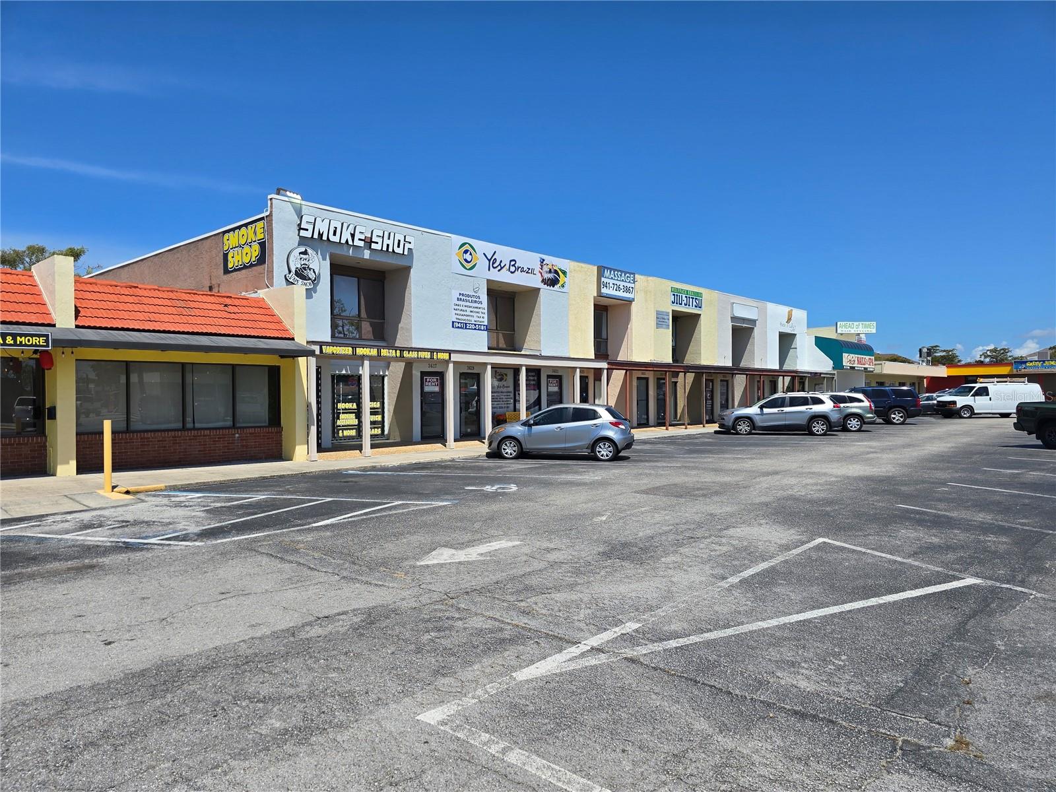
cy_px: 396
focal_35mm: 23
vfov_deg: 58.9
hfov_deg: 73.9
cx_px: 528
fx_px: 702
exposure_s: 1/1205
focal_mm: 6.3
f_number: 1.7
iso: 12
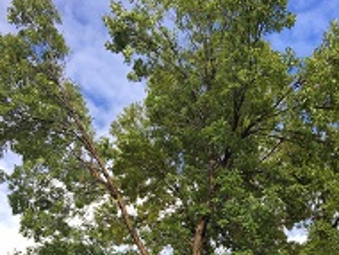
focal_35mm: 61
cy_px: 337
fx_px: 598
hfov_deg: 31.6
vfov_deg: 21.6
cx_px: 191
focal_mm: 4.15
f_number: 2.2
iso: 25
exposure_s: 1/699
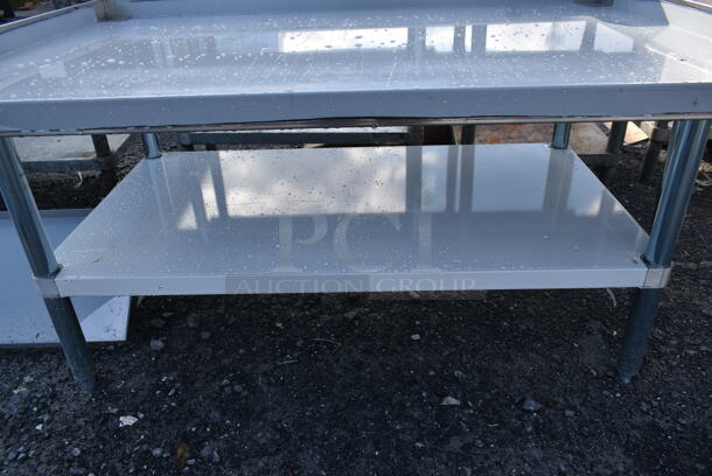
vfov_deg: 48.0
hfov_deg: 67.3
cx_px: 356
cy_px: 238
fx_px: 534
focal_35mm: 27
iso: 100
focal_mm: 18
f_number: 6.3
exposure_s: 1/160
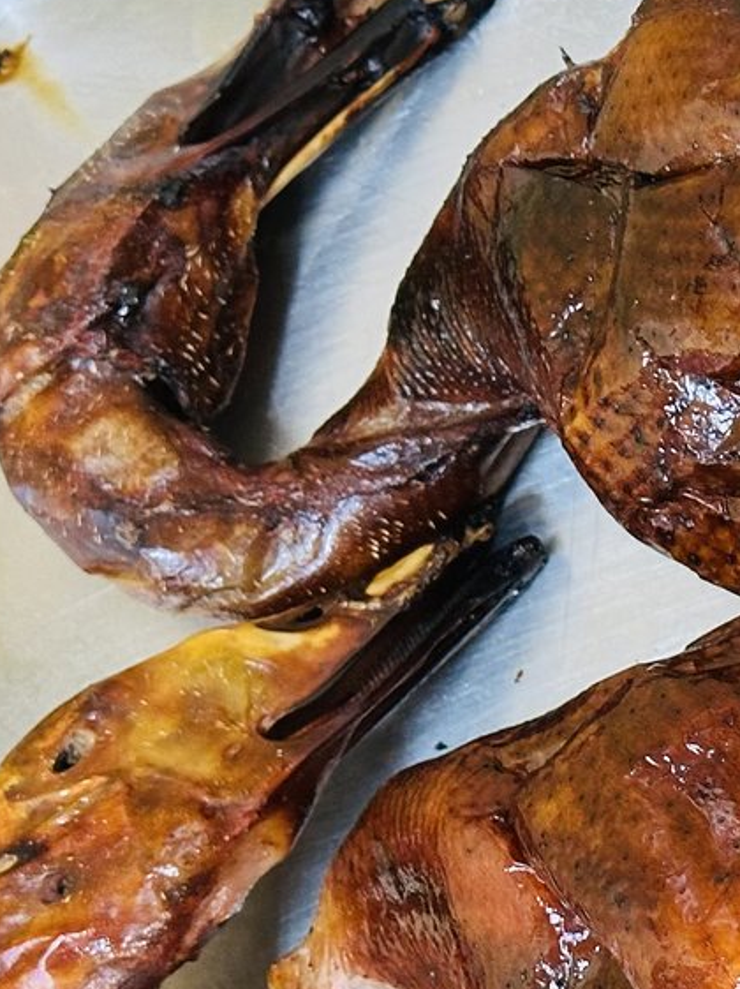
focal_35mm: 137
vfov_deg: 14.4
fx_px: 3909
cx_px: 1277
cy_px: 580
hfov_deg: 10.3
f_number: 1.78
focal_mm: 6.86
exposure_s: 1/40
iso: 250
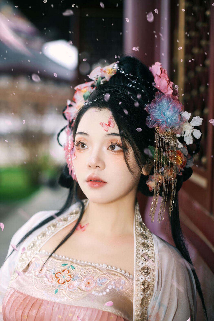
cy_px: 160
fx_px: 436
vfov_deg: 40.3
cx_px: 107
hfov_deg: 27.5
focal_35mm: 49
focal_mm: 50
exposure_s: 1/125
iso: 100
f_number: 2
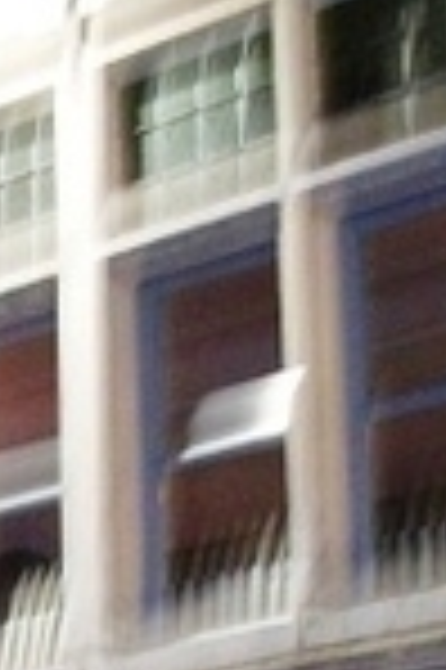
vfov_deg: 14.5
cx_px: -432
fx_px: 2496
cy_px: 935
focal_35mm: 134
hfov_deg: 9.6
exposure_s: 1/3.2
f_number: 2.9
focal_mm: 5.7
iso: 160
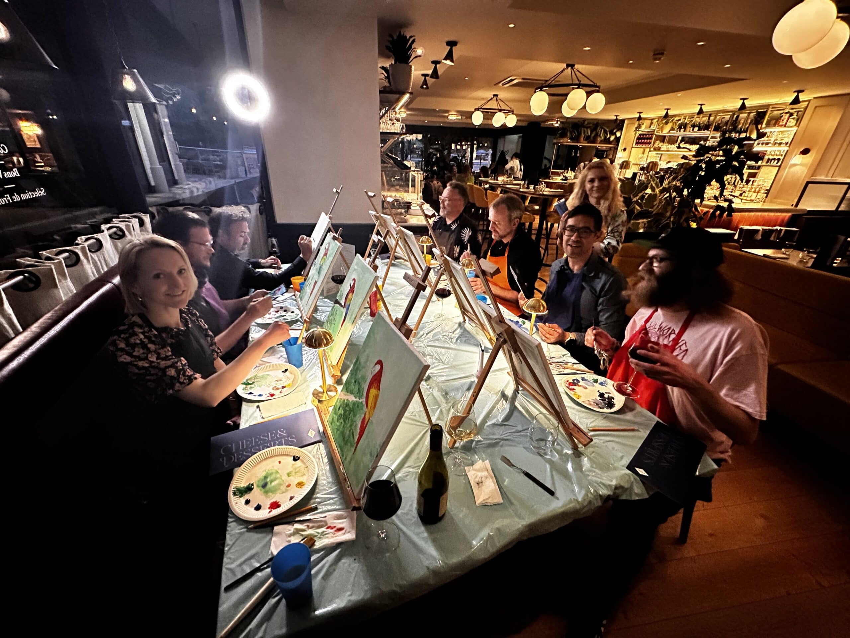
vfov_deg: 85.7
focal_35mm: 14
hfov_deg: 102.1
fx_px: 344
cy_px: 319
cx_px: 425
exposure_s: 1/55
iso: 1250
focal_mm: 2.22
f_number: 2.2
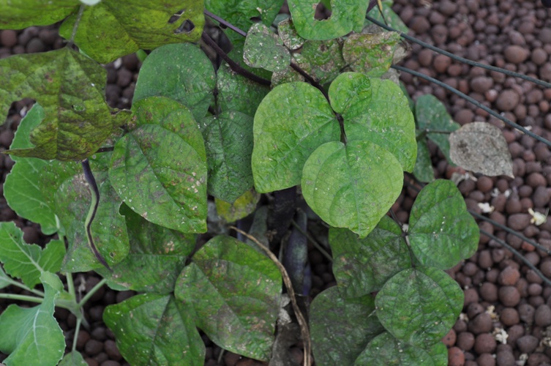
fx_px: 1101
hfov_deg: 28.1
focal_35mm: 72
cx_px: 276
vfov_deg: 18.9
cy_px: 183
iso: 220
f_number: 8
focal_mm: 48
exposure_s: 1/60
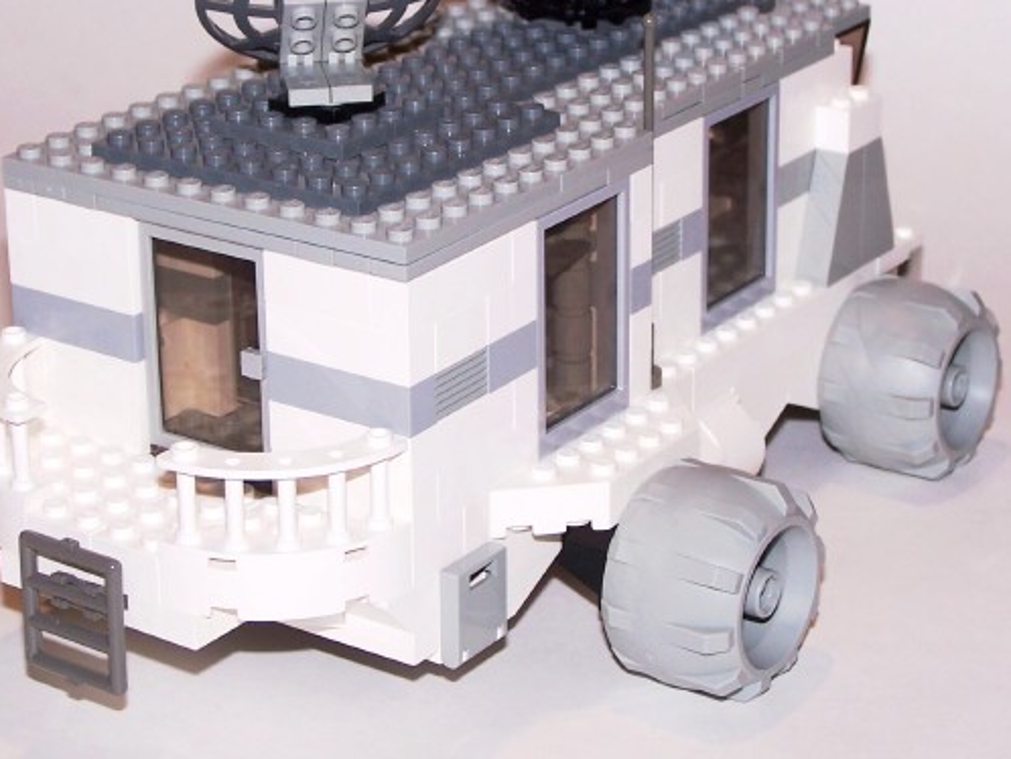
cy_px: 310
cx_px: 486
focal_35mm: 104
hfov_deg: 18.9
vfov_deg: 14.2
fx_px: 3039
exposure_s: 1/60
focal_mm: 12.4
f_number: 3.2
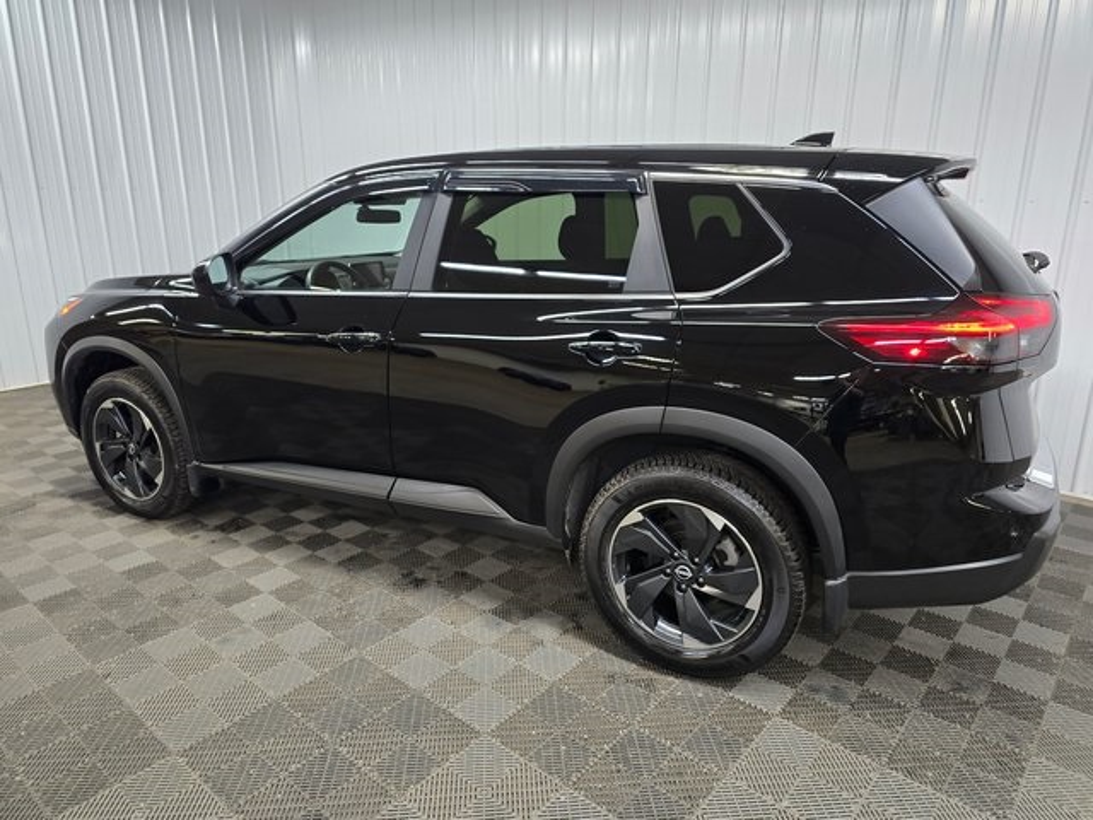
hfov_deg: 73.9
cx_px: 546
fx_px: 726
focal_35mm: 23
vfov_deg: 58.9
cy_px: 410
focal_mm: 6.3
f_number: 1.7
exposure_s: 1/120
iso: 500
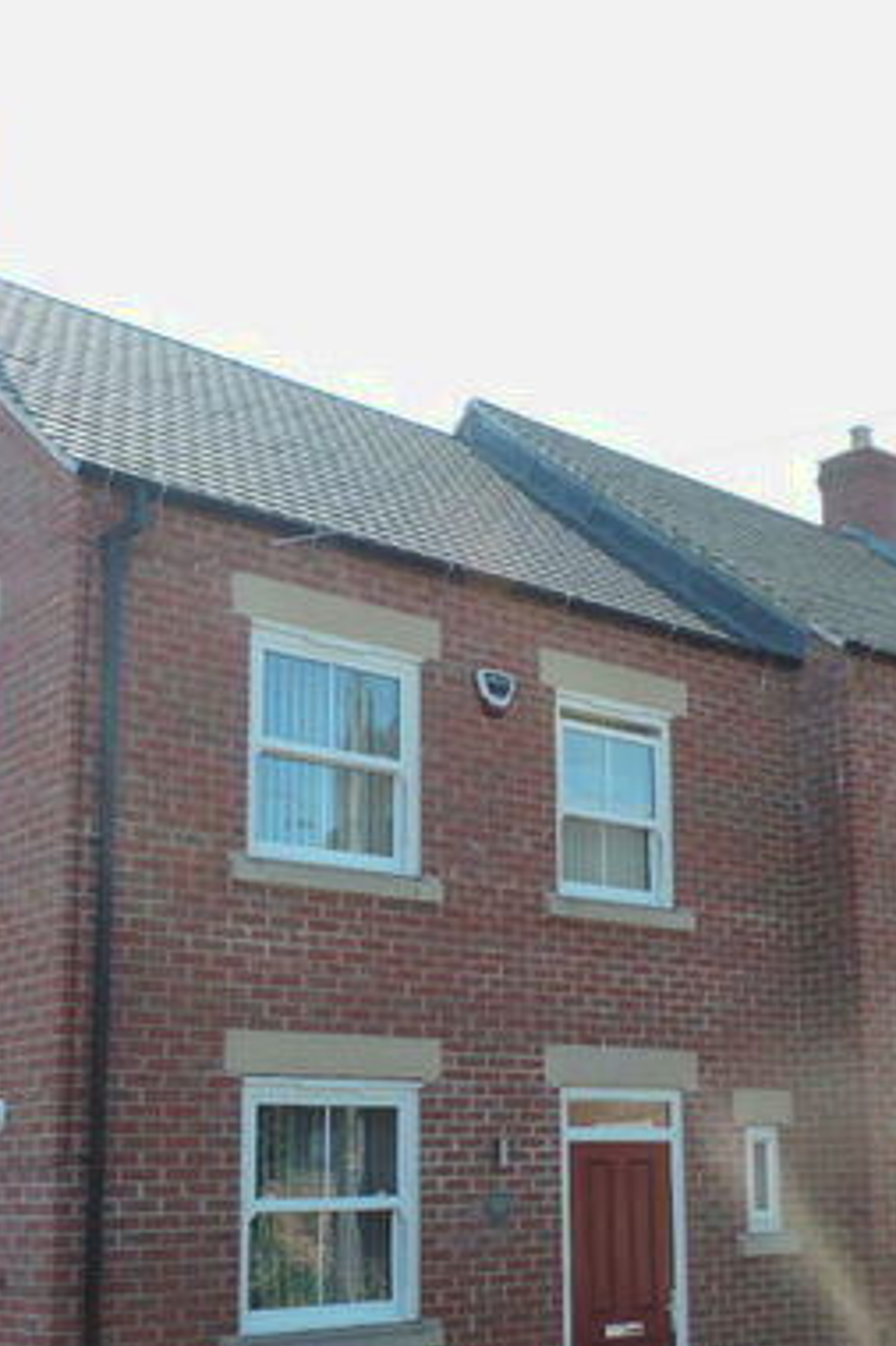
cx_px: 641
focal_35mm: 46
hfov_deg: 28.9
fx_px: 1719
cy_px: 884
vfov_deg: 42.3
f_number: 3
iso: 80
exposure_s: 1/400
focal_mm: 4.3
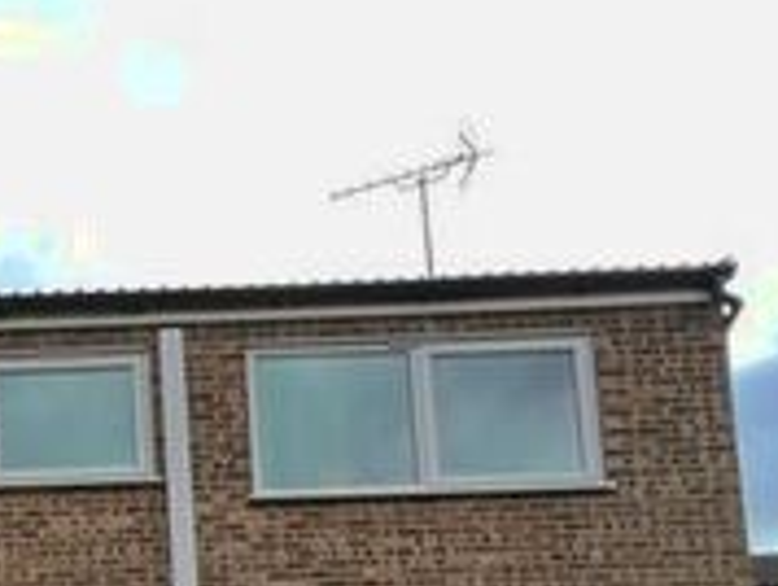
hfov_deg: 29.6
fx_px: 1148
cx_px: -249
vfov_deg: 20.5
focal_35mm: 51
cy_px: 1047
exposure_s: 1/296
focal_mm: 1.57
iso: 32
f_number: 1.8
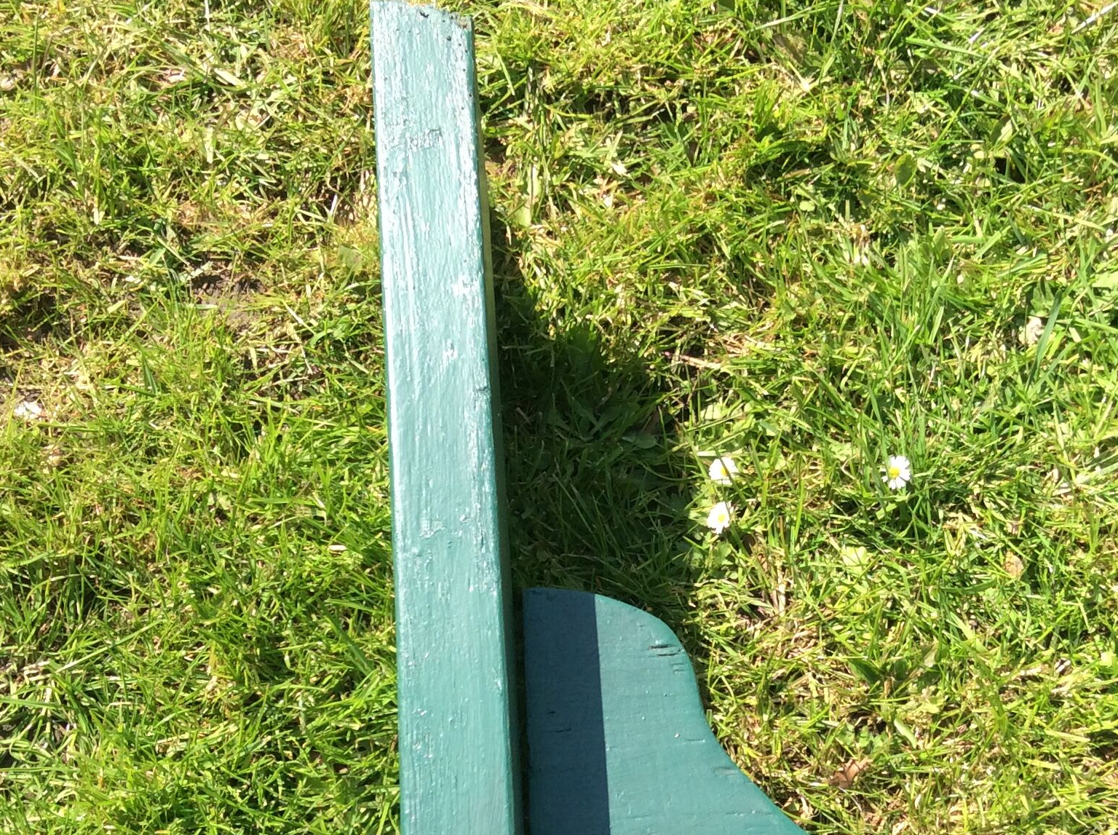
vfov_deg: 26.7
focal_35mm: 54
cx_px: 603
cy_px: 610
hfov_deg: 35.6
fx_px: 1741
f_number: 2.4
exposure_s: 1/608
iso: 32
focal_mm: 3.3
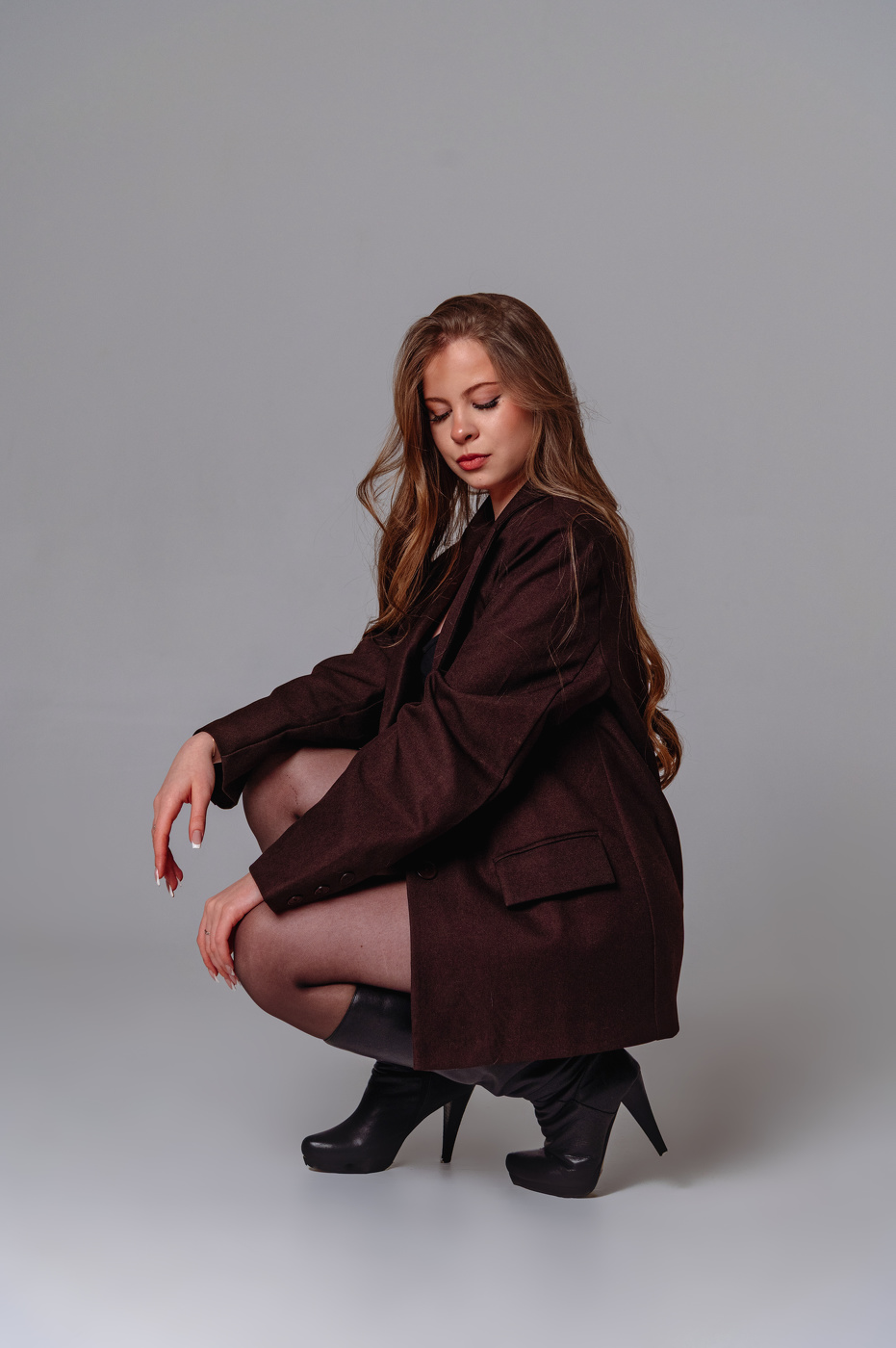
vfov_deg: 38.2
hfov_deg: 25.9
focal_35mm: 52
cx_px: 448
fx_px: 1945
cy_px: 674
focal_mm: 52
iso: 160
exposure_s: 1/250
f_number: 4
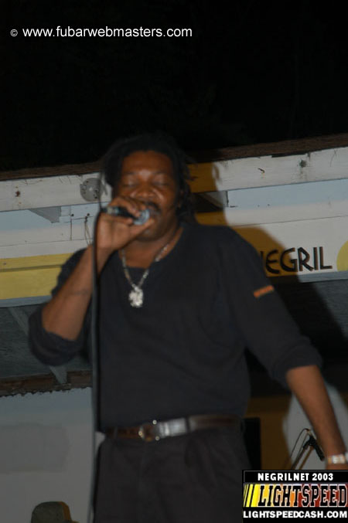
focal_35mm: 128
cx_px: 174
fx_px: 1852
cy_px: 262
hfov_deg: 10.7
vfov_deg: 16.1
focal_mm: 85
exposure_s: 1/60
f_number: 5
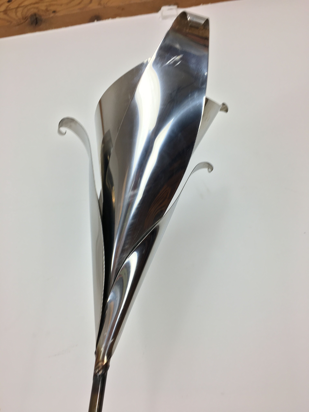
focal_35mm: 29
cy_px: 206
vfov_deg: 61.7
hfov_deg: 48.2
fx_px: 345
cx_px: 154
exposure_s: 1/33
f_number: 2.2
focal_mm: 4.15
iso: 25
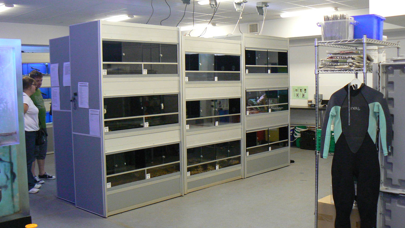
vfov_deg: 29.7
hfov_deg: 50.5
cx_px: 200
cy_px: 112
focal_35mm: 40
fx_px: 429
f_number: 2.8
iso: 200
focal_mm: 6
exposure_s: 1/25
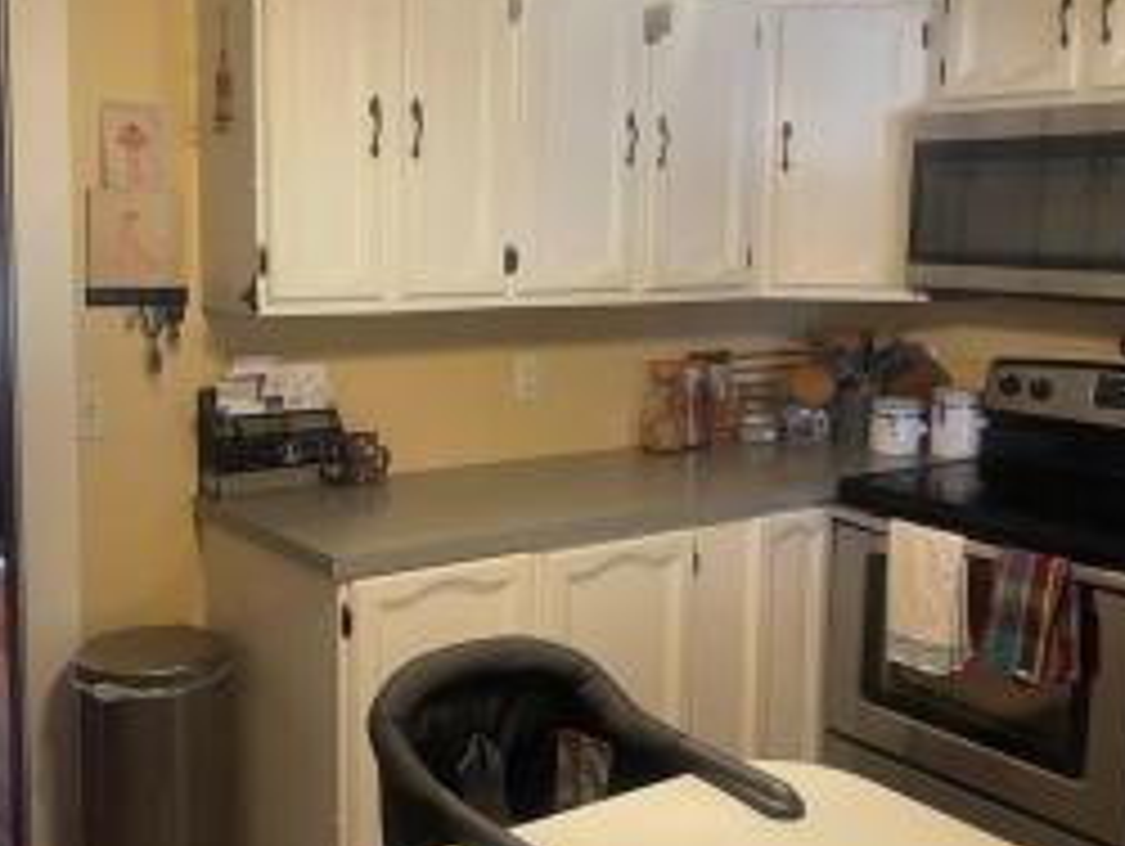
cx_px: 464
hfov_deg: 46.6
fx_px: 1301
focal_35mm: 40
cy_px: 364
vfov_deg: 36.0
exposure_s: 1/60
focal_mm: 5.1
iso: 125
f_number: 1.6
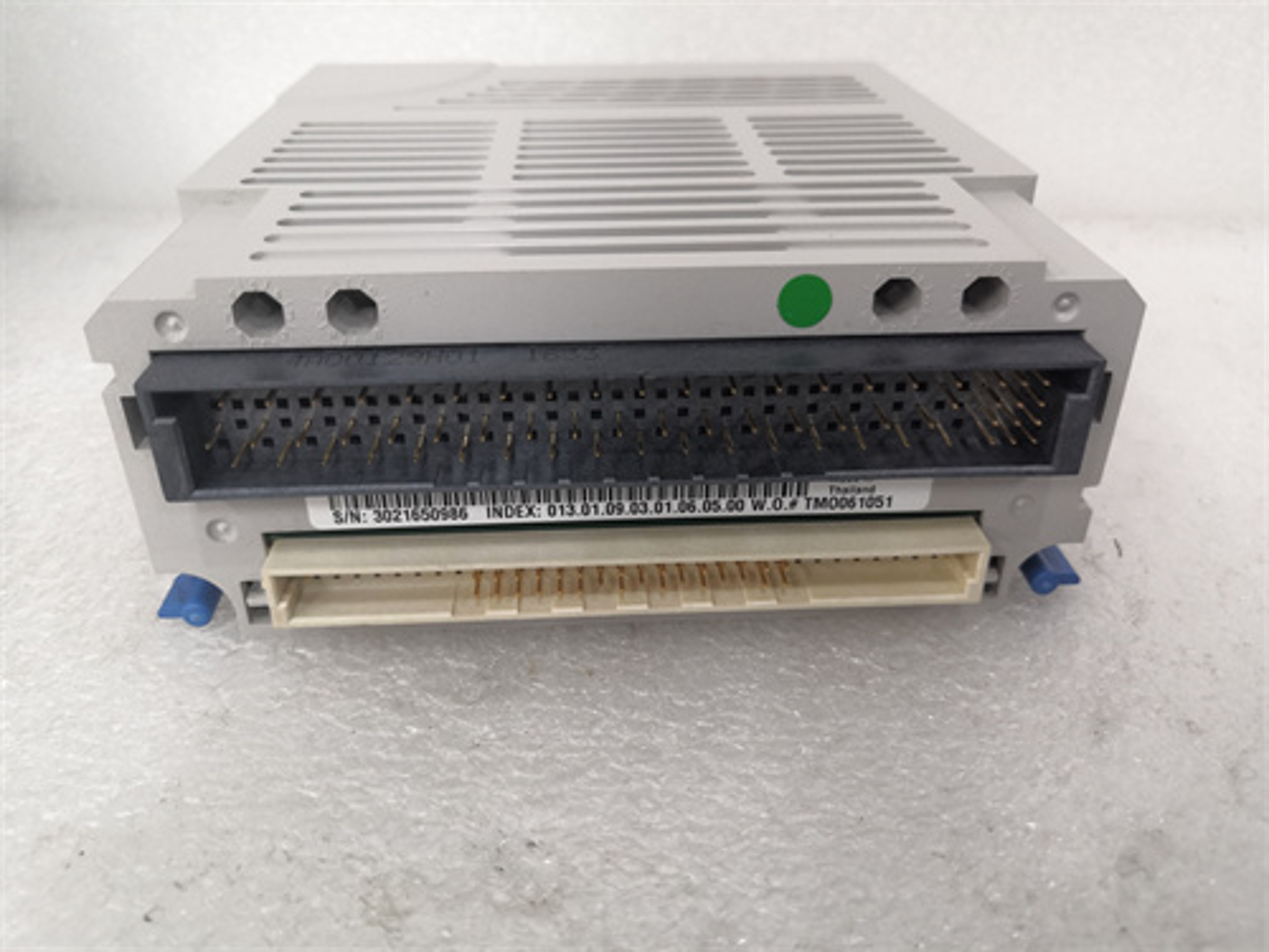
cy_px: 476
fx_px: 990
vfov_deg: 51.4
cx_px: 634
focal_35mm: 27
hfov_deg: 65.3
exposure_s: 1/33.3
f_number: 1.8
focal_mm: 3.95
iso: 250
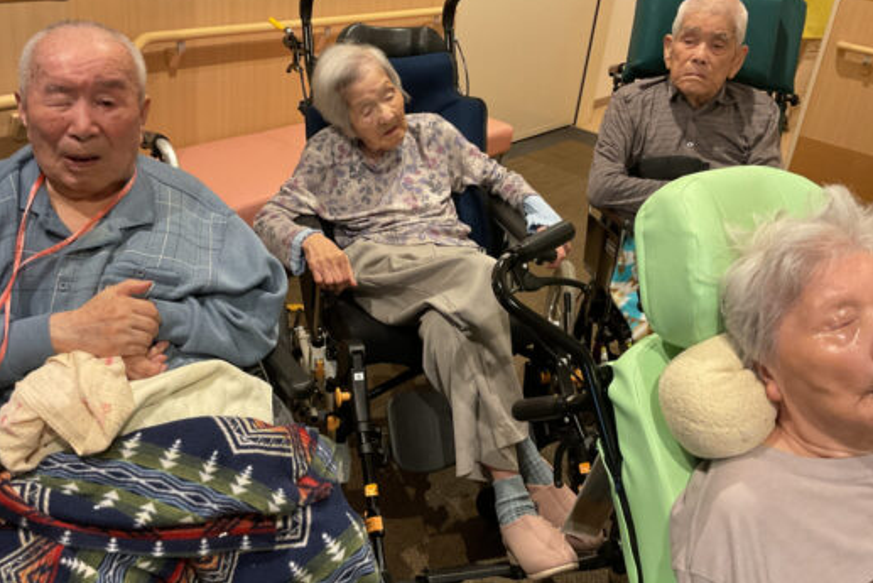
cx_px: 422
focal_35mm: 35
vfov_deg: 37.8
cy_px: 260
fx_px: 849
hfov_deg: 54.4
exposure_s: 1/50
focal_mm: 3
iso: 160
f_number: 1.8
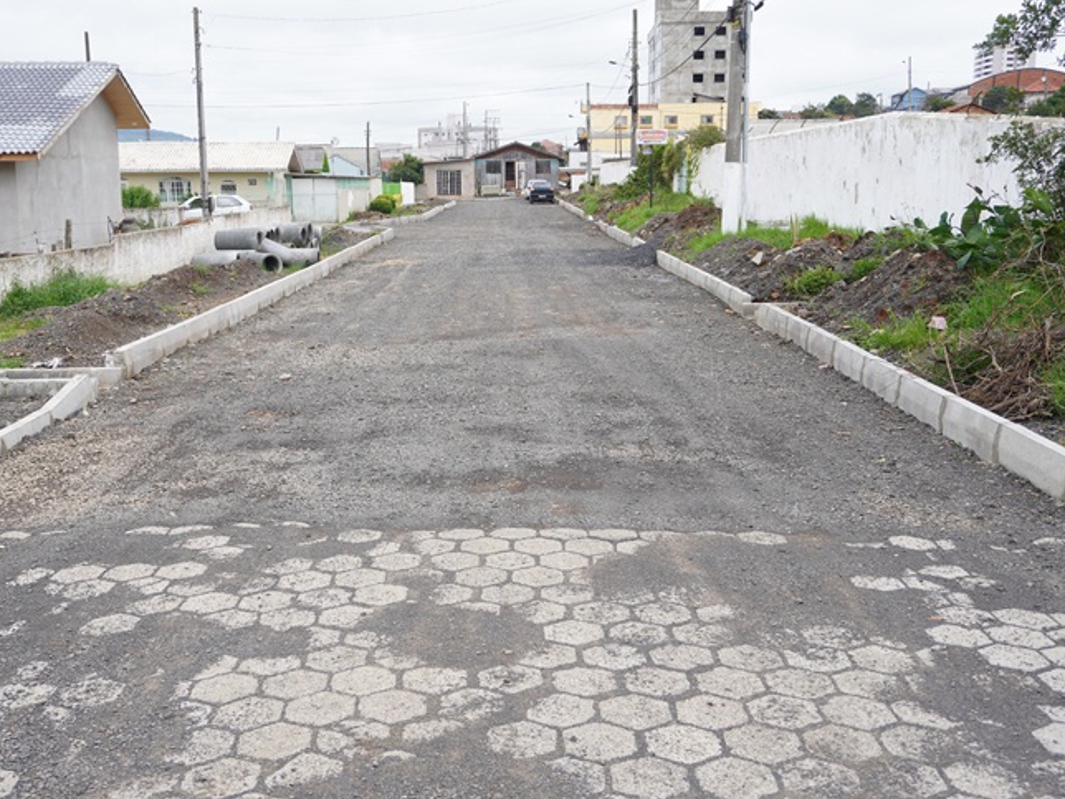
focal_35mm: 38
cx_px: 491
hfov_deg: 49.4
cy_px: 404
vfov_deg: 38.1
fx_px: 1157
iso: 100
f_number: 4
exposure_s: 1/320
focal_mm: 21
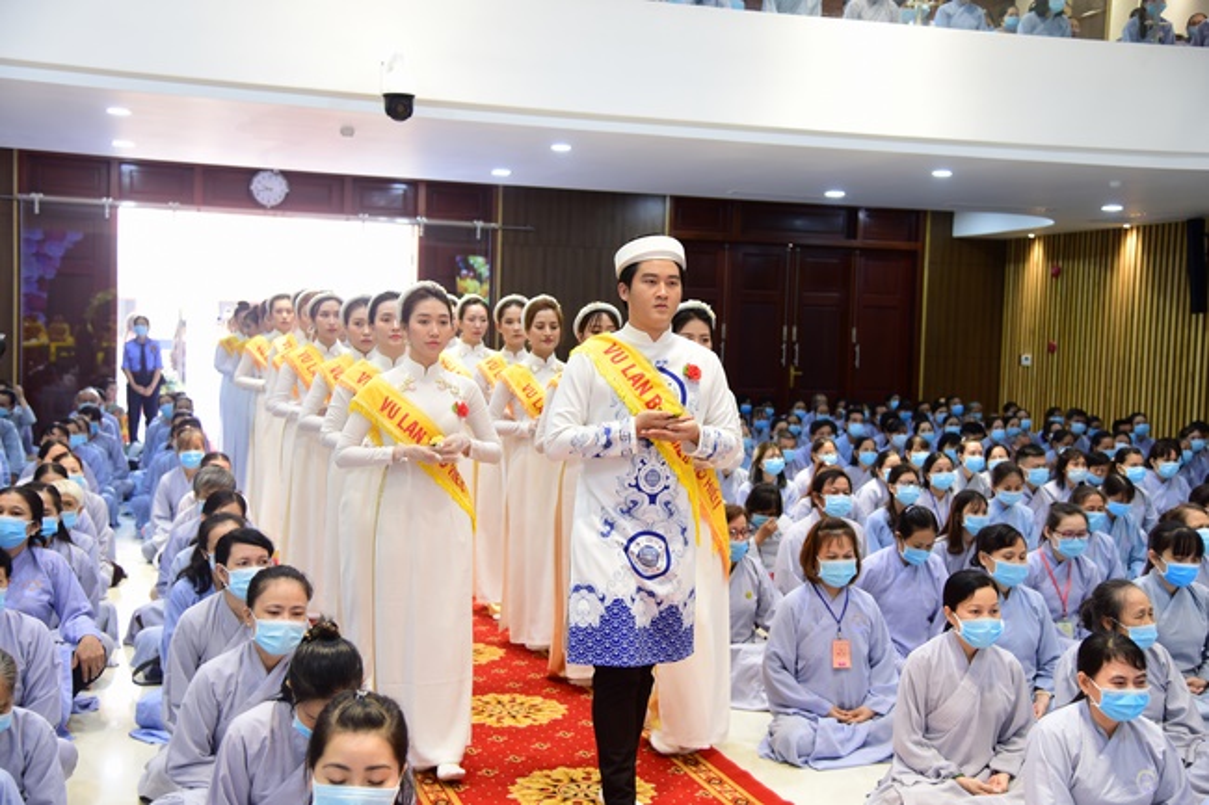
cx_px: 604
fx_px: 1477
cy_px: 402
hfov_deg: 44.5
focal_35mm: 44
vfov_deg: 30.5
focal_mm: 44
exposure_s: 1/40
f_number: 4
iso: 800
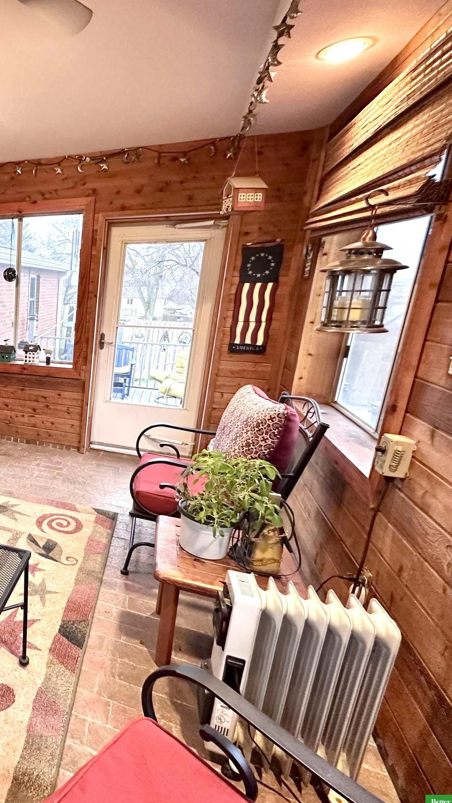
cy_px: 402
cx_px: -45
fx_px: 447
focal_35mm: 21
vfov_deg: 83.8
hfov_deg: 42.3
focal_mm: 2.22
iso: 400
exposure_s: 1/60
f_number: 2.2
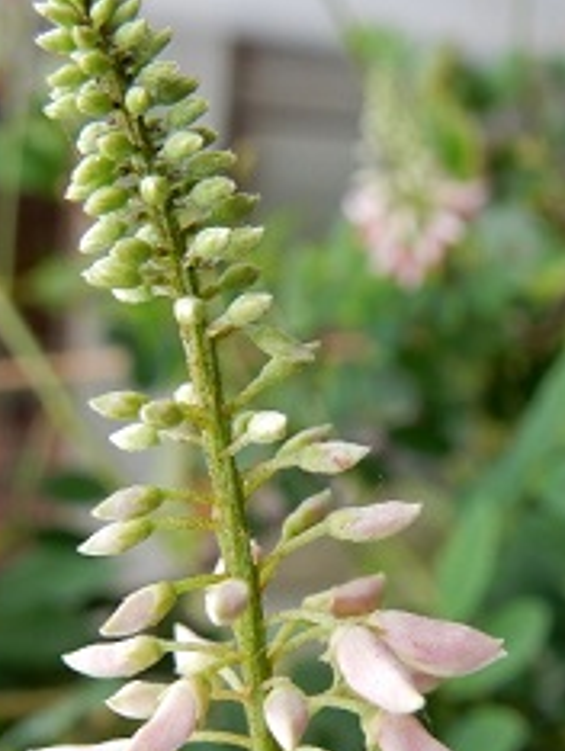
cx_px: 311
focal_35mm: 59
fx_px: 1282
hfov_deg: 24.8
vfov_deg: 32.5
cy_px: 478
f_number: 4
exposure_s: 1/50
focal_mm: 6.4
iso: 125
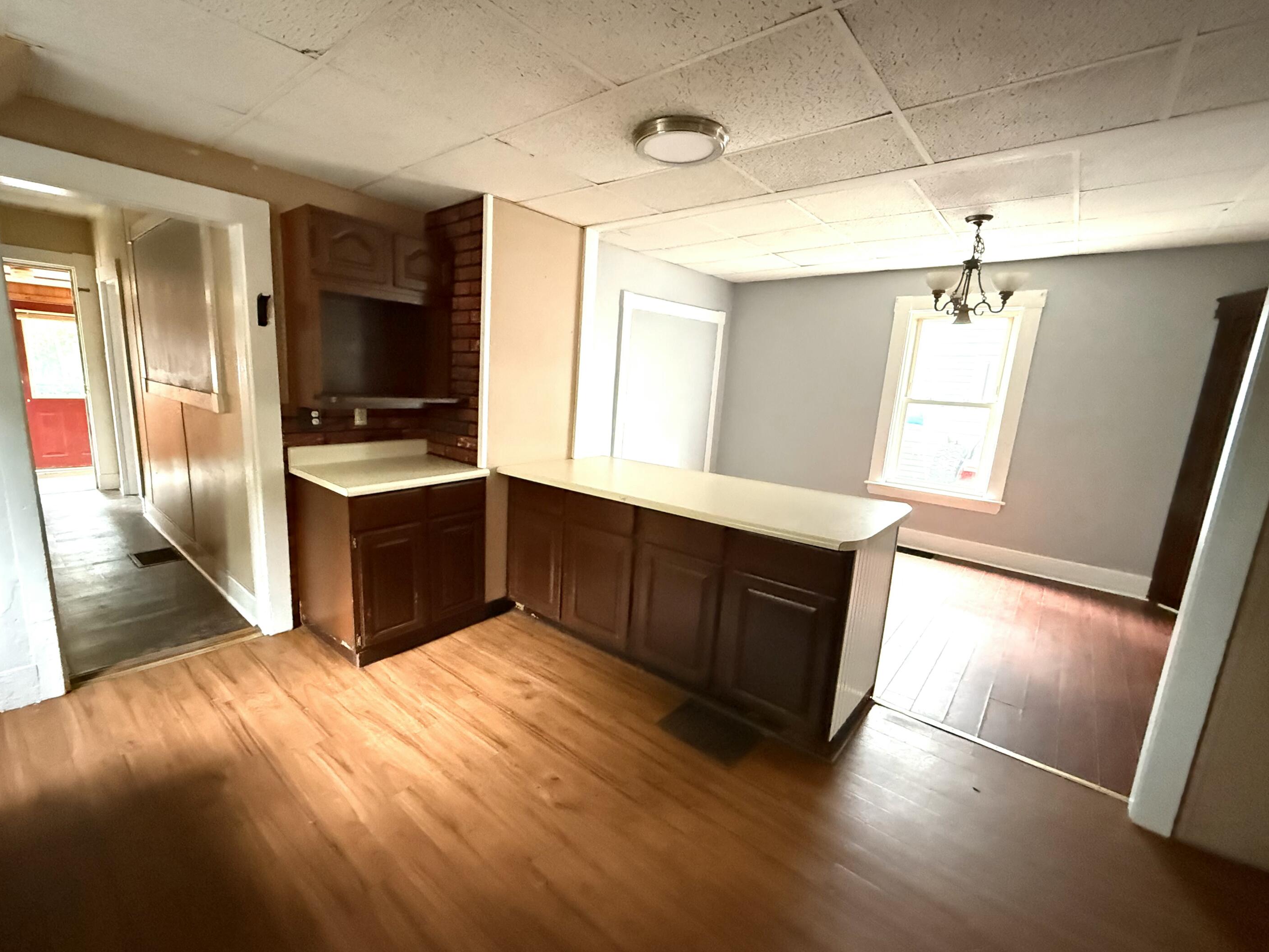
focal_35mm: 15
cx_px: 591
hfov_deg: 98.0
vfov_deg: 81.7
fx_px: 550
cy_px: 483
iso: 1600
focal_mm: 2.22
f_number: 2.2
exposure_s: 1/50
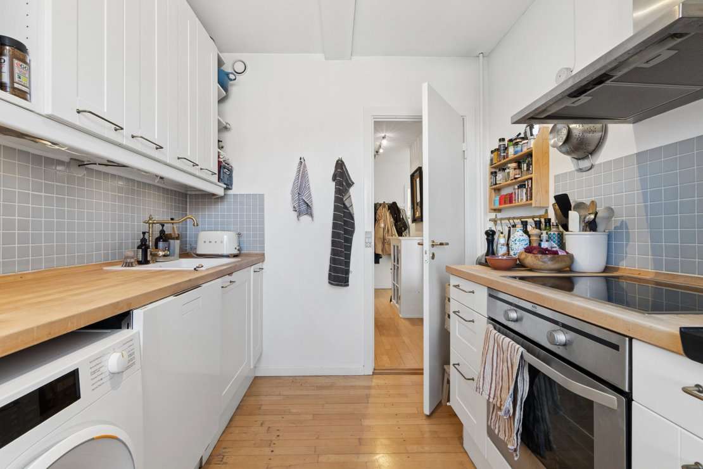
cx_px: 352
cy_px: 234
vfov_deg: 77.3
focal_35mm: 15
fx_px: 293
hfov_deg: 100.4
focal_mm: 10
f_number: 8
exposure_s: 1/50
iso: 500
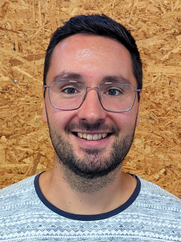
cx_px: 90
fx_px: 167
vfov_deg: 71.6
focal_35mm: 24
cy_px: 121
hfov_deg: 56.8
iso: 613
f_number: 1.85
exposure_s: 1/100
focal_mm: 6.81
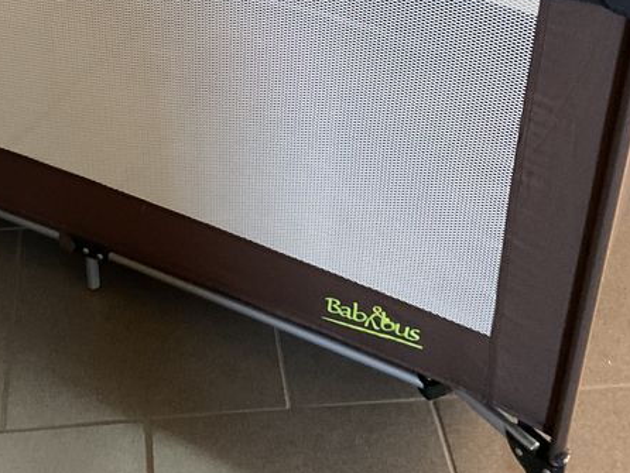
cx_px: 212
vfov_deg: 21.9
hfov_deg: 29.6
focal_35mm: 65
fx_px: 1184
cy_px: 16
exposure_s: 1/25
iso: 320
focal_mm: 3
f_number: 1.8
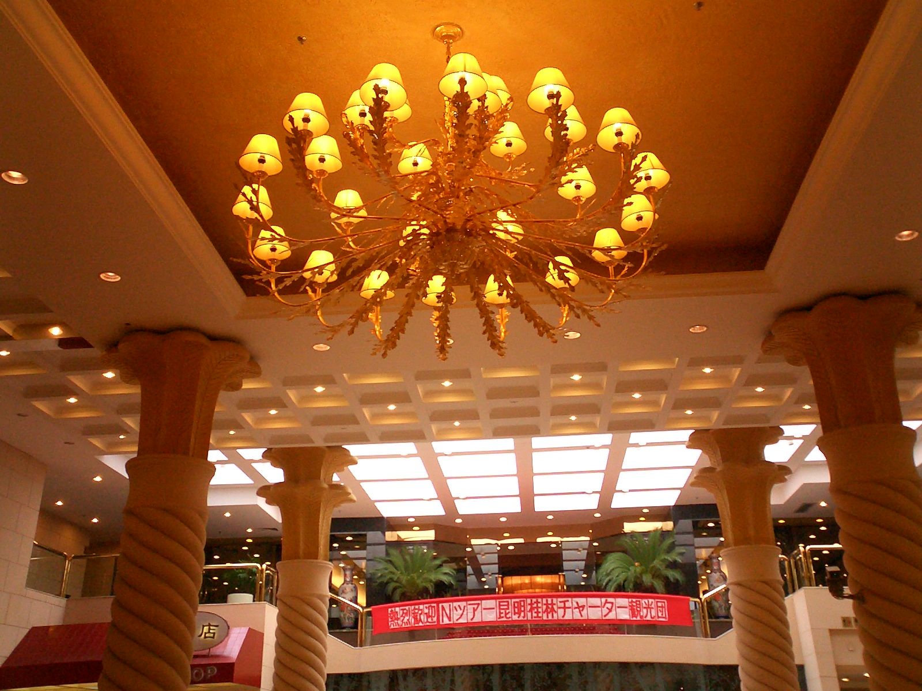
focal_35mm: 37
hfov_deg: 50.1
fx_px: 985
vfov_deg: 38.7
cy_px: 346
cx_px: 461
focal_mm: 5.6
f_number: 3.5
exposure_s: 1/40
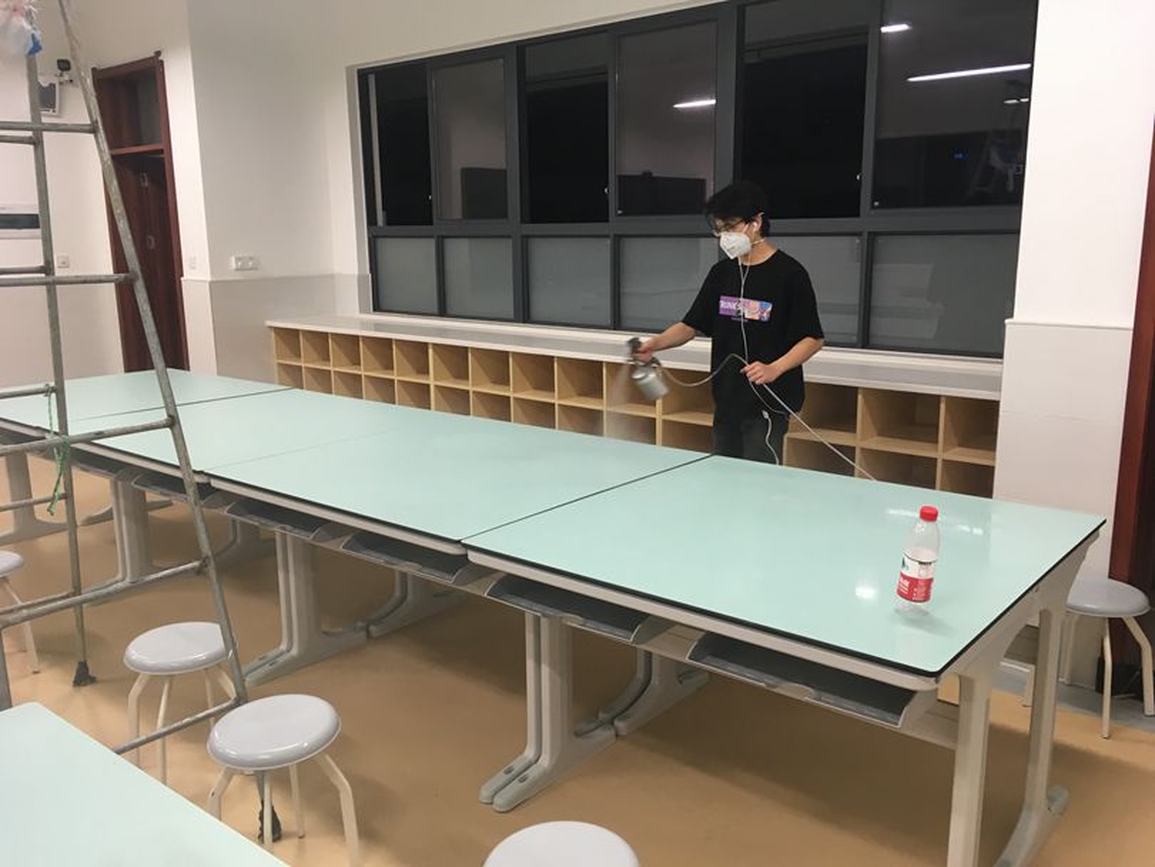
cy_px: 434
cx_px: 578
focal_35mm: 29
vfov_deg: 48.3
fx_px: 968
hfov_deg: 61.6
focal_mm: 4.15
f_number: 2.2
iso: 80
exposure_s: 1/33
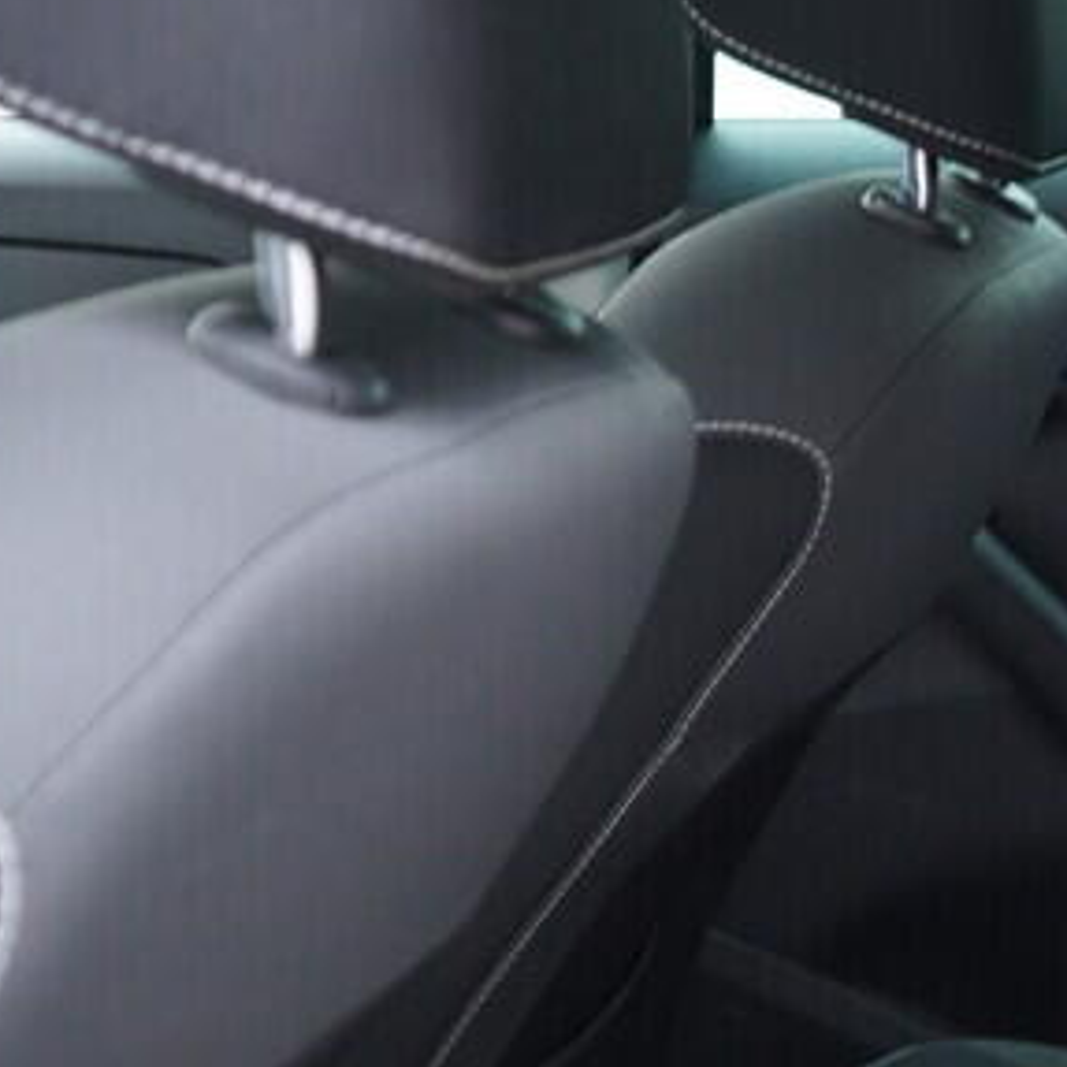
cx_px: 1431
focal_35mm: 109
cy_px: 1240
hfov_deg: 15.2
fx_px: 3801
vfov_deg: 15.5
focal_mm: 24
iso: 320
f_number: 2.8
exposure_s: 1/40
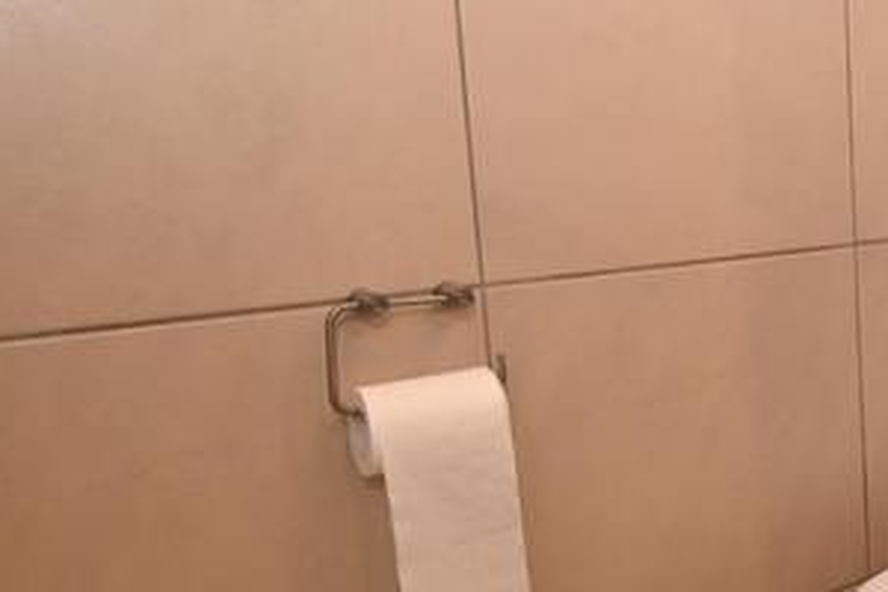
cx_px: 1009
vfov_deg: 33.4
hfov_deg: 38.6
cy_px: 292
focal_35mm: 40
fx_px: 987
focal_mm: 10
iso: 640
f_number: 4
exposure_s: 1/60
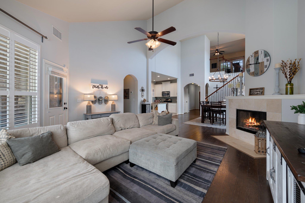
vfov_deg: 79.1
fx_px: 123
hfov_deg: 102.3
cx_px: 152
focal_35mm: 14
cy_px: 102
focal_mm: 14.5
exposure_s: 1/4
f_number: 8
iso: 100
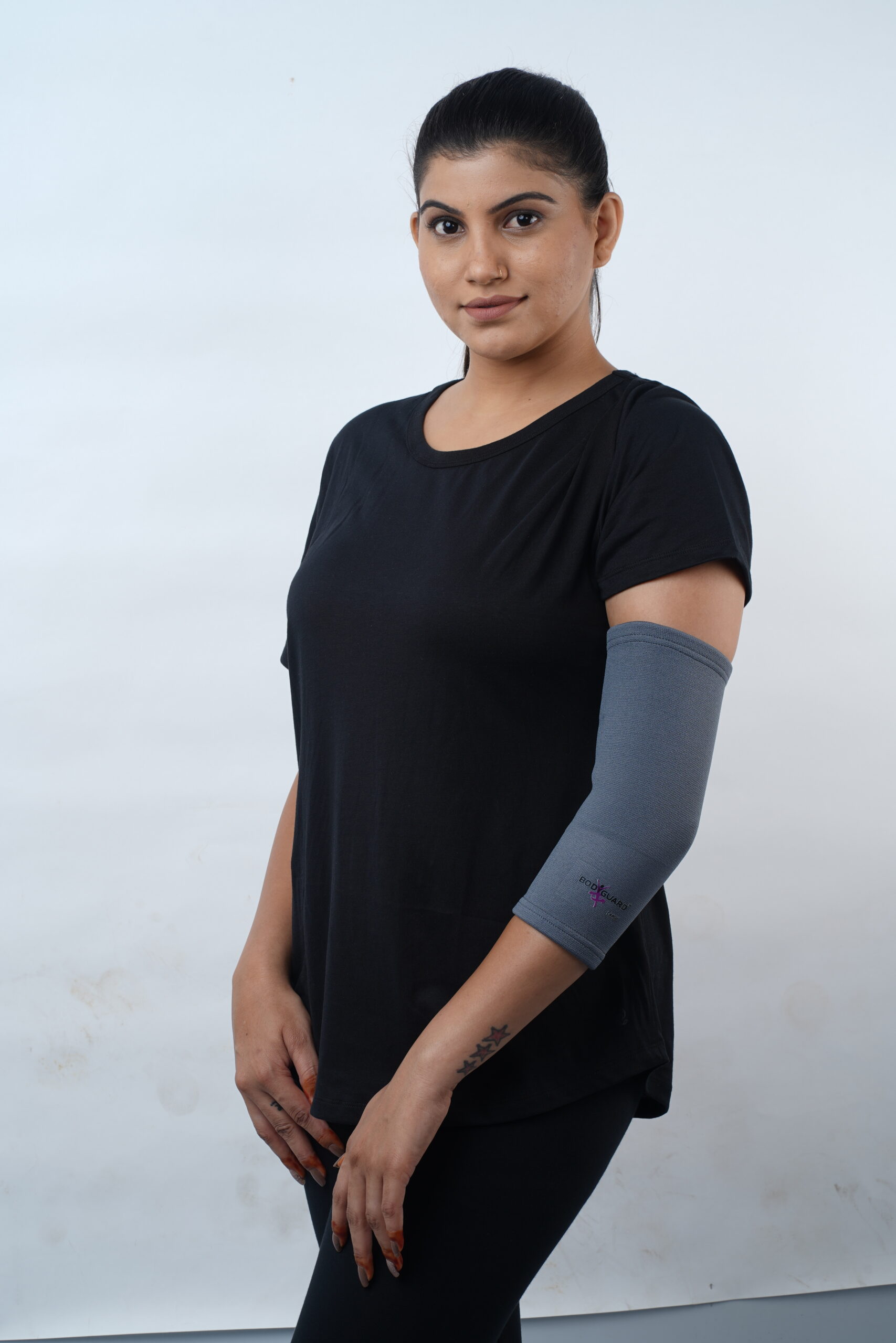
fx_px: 3173
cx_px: 448
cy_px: 672
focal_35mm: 85
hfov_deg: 16.1
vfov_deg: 23.9
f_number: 13
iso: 50
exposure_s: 1/160
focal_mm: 85
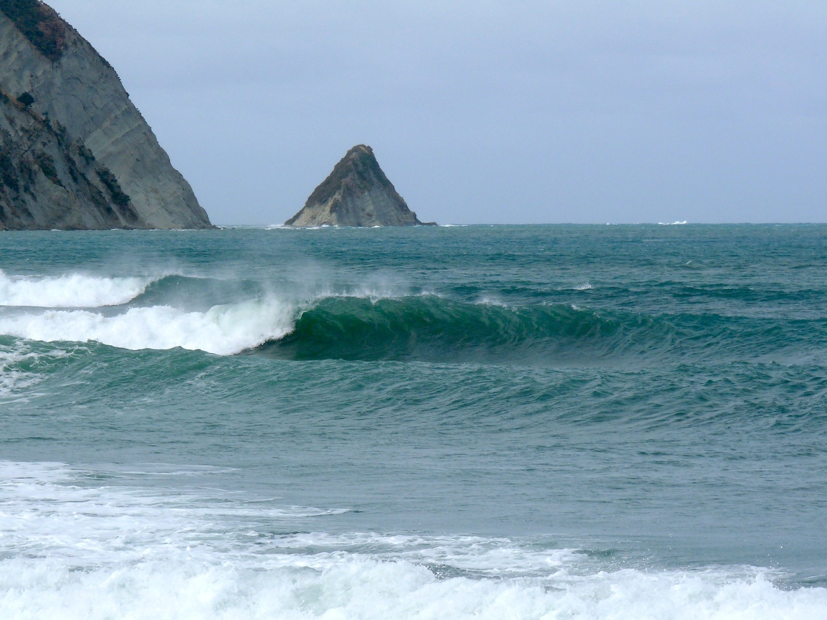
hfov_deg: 8.8
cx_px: 414
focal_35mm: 224
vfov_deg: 6.6
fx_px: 5352
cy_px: 310
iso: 100
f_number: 8
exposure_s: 1/500
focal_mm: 39.9
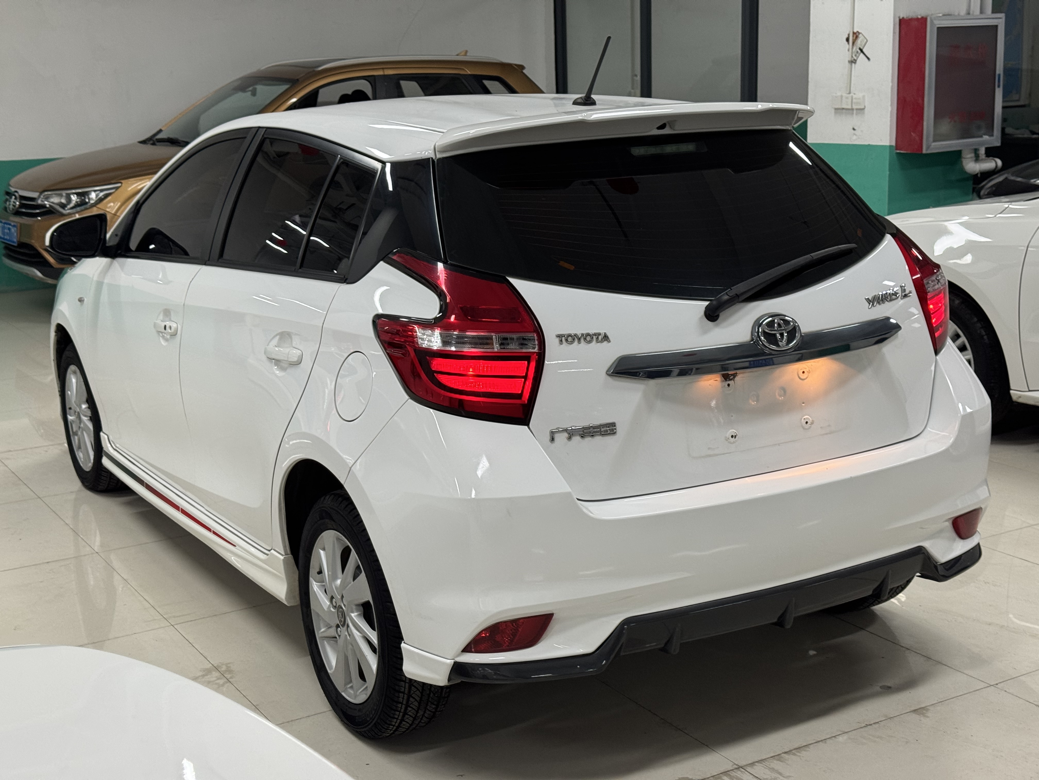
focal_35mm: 48
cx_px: 520
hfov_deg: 39.7
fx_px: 1441
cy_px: 390
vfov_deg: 30.3
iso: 125
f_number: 1.78
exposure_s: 1/100
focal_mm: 6.76
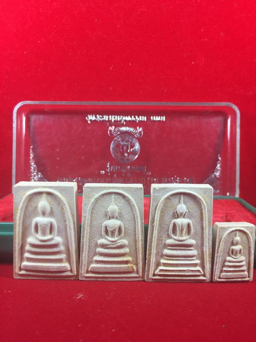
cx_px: 128
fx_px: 286
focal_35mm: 29
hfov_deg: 48.2
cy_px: 171
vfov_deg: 61.7
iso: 50
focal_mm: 4.15
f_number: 2.2
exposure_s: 1/100
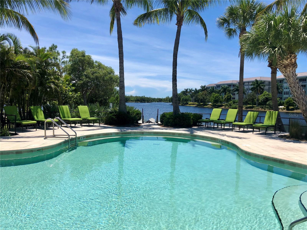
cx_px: 154
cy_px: 115
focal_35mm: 28
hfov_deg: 63.4
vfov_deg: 49.7
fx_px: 248
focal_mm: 4
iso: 20
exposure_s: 1/3472
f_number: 1.8
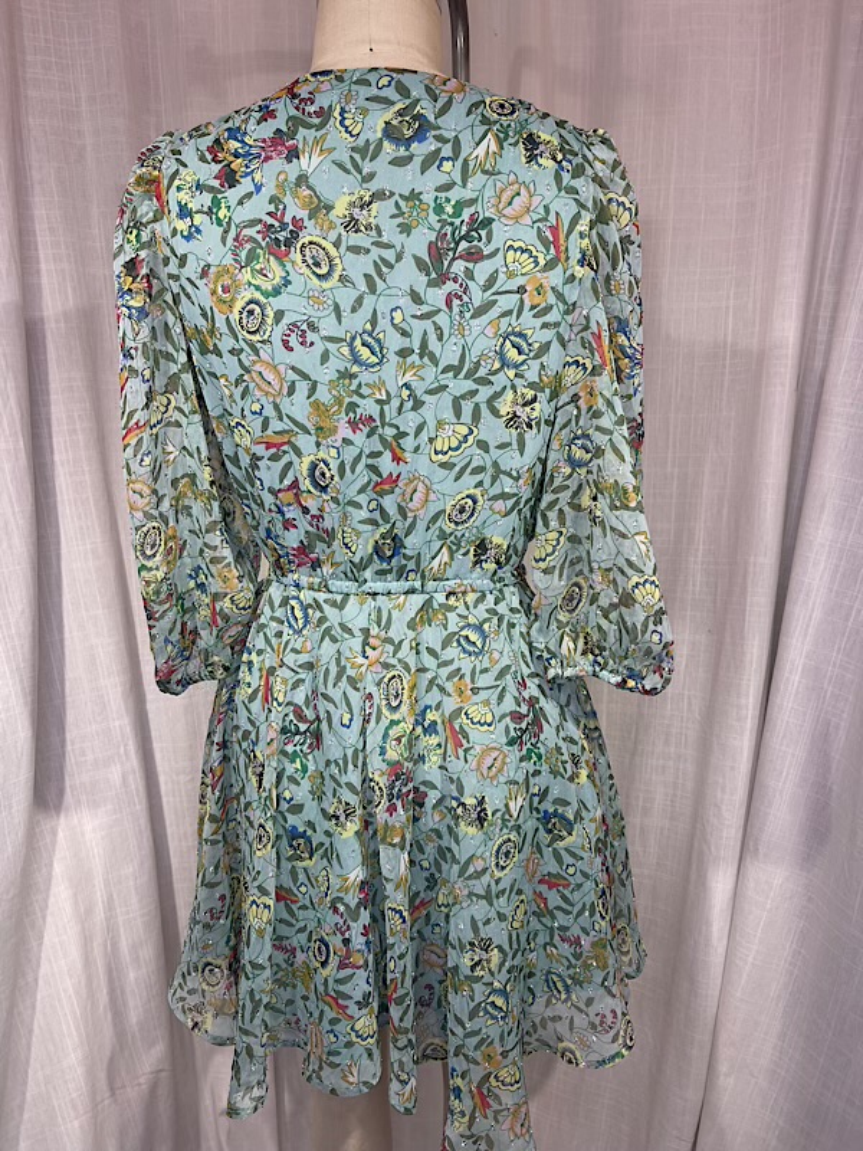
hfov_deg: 54.9
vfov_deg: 69.4
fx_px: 831
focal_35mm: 25
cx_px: 432
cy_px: 576
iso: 32
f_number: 1.6
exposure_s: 1/174
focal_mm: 5.1
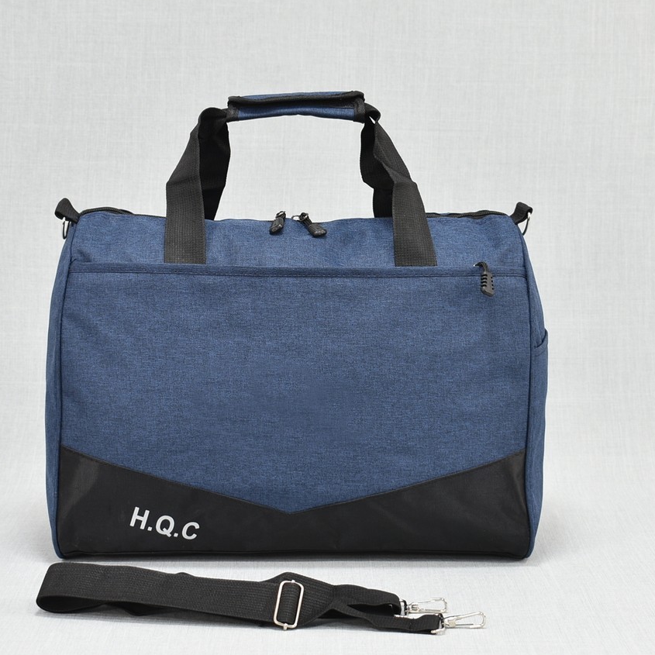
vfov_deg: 25.5
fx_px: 1448
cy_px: 328
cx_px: 316
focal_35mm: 68
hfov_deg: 25.5
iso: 100
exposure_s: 1/8
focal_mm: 35
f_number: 5.6
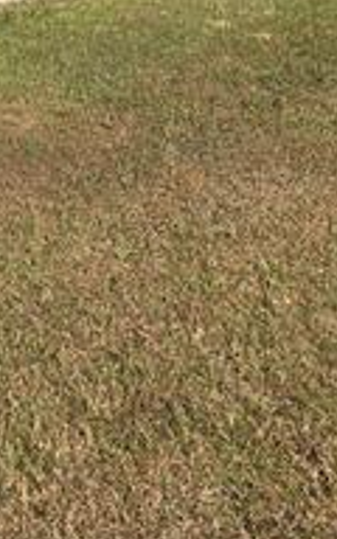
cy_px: -154
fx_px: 1117
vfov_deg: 24.0
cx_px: -62
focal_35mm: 76
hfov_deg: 16.5
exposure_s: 1/1087
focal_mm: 6.3
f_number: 1.7
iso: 12
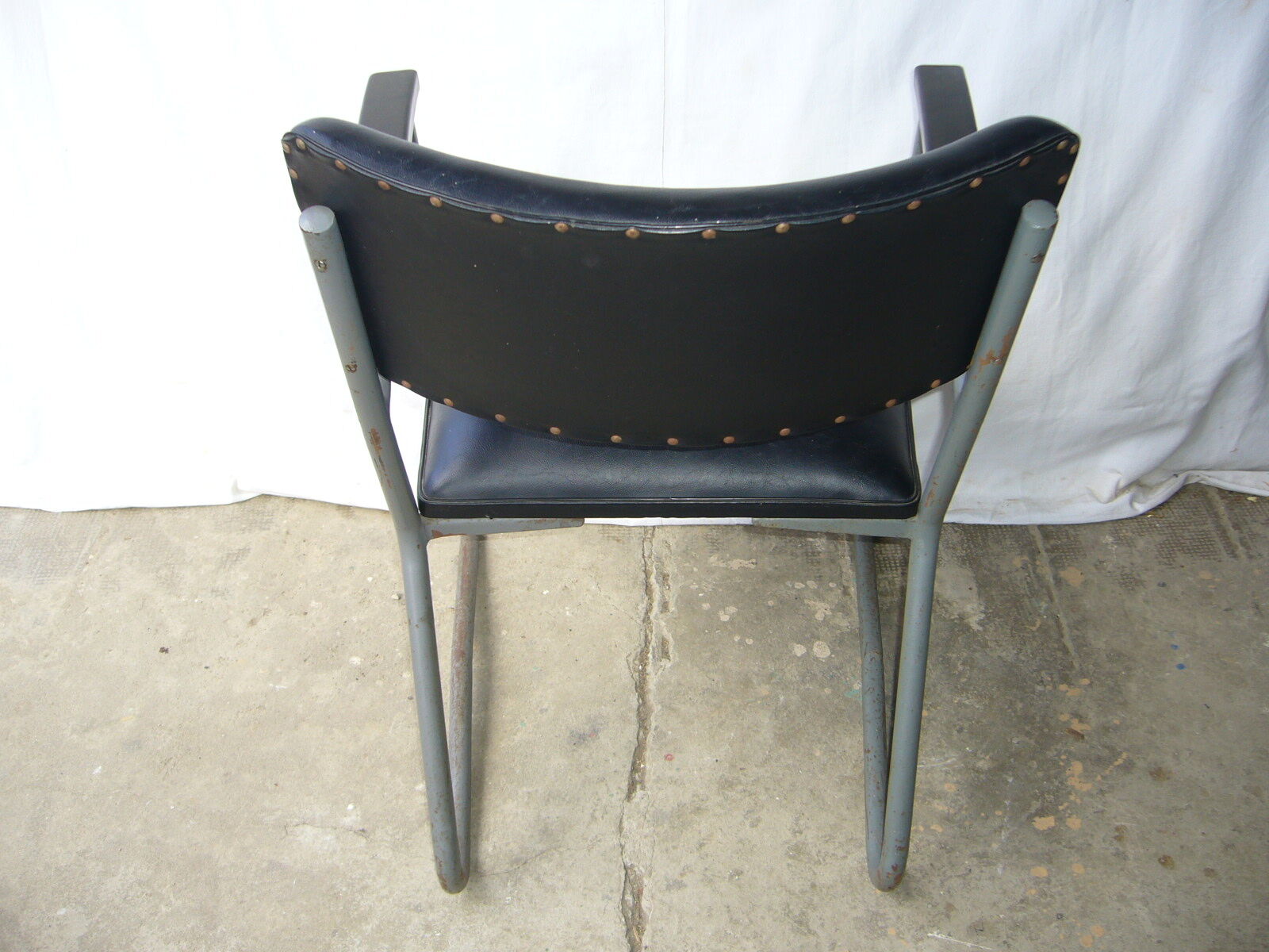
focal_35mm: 35
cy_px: 476
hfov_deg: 52.6
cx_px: 634
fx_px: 1283
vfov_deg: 40.7
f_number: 2.8
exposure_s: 1/100
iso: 80
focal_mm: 5.8
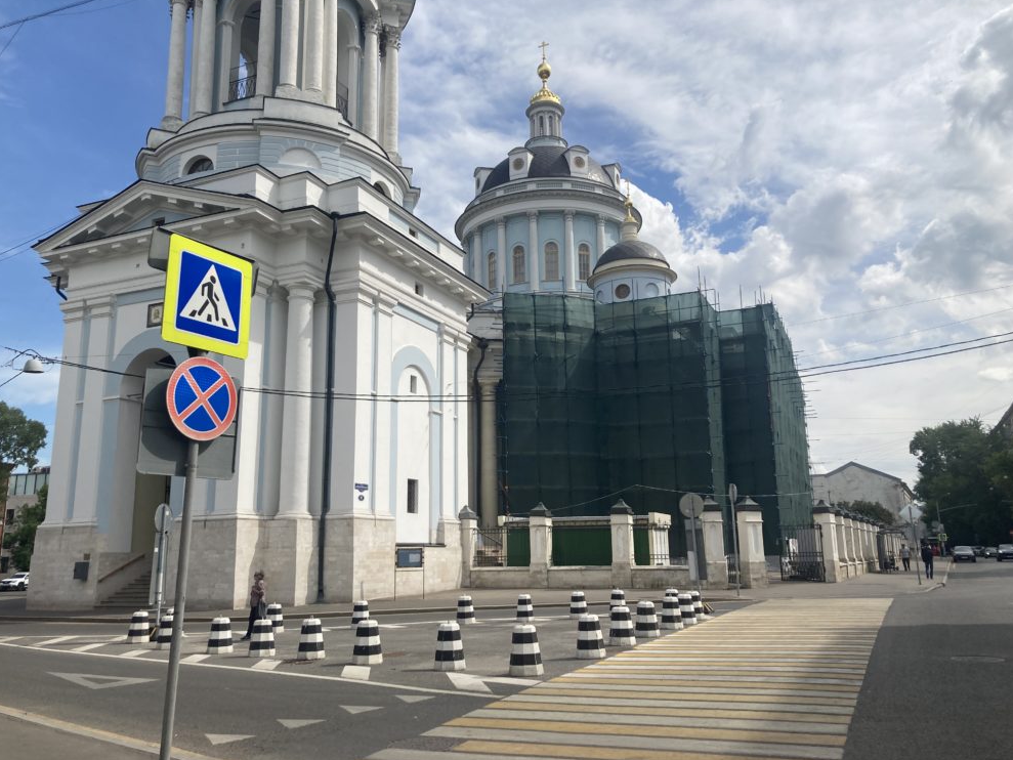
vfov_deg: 48.2
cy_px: 386
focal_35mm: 29
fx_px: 849
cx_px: 502
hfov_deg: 61.7
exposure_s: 1/2525
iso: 20
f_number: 1.8
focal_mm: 3.99
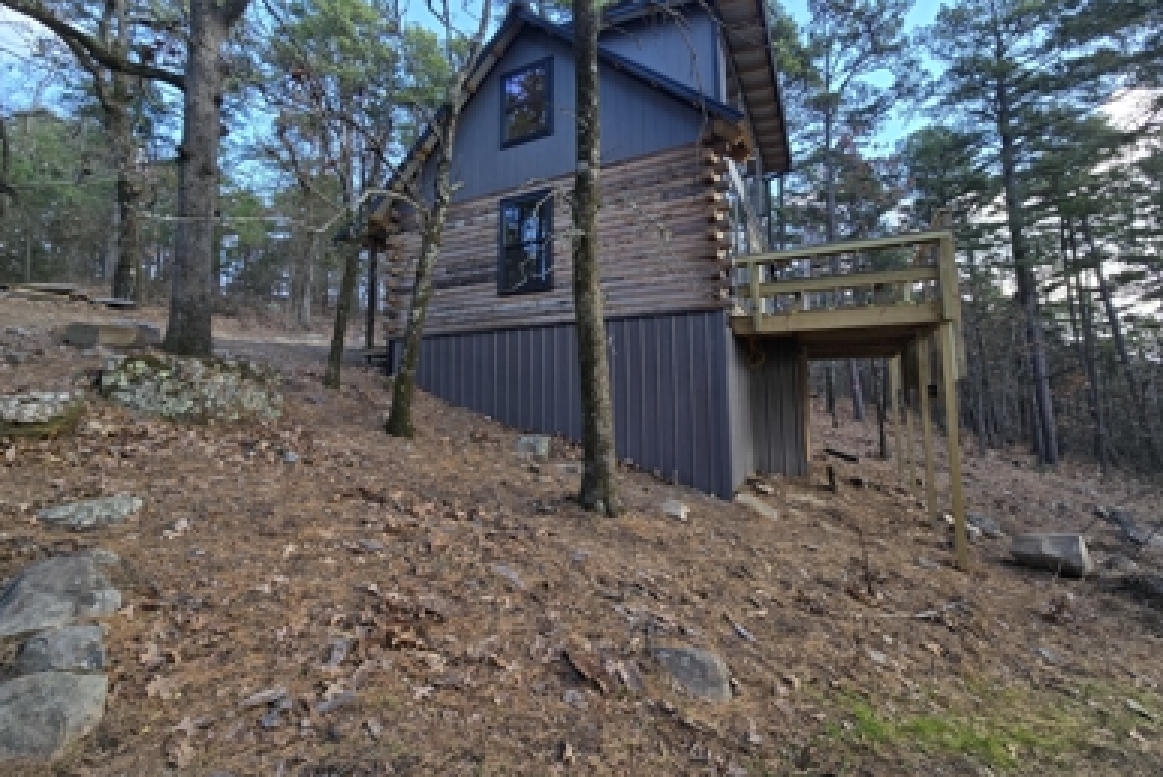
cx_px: 575
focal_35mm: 14
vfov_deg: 81.0
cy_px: 346
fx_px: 453
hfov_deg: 104.2
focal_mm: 2.2
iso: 50
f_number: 2.2
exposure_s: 1/248
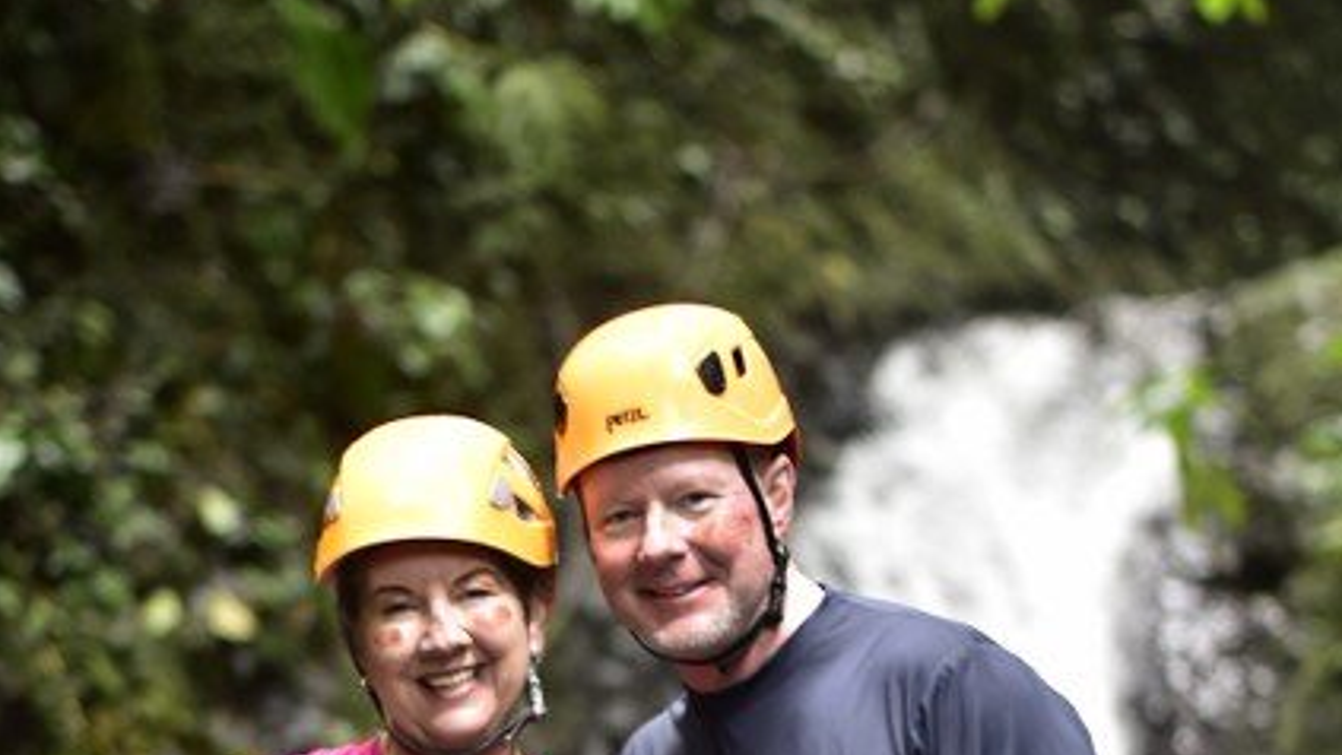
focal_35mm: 119
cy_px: 876
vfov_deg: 10.1
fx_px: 4235
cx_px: 673
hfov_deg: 18.0
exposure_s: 1/80
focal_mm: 50
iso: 500
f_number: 1.4
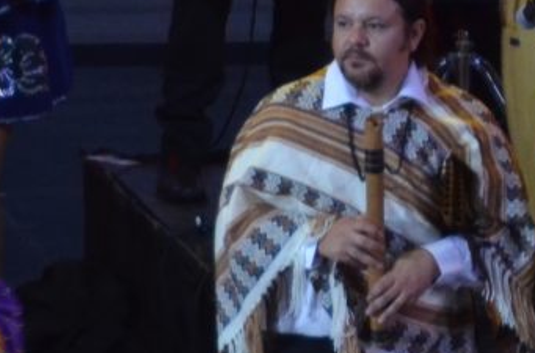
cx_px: -144
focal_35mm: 1804
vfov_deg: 0.8
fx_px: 26723
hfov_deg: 1.1
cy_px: 284
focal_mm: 200
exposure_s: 1/100
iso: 800
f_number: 5.6
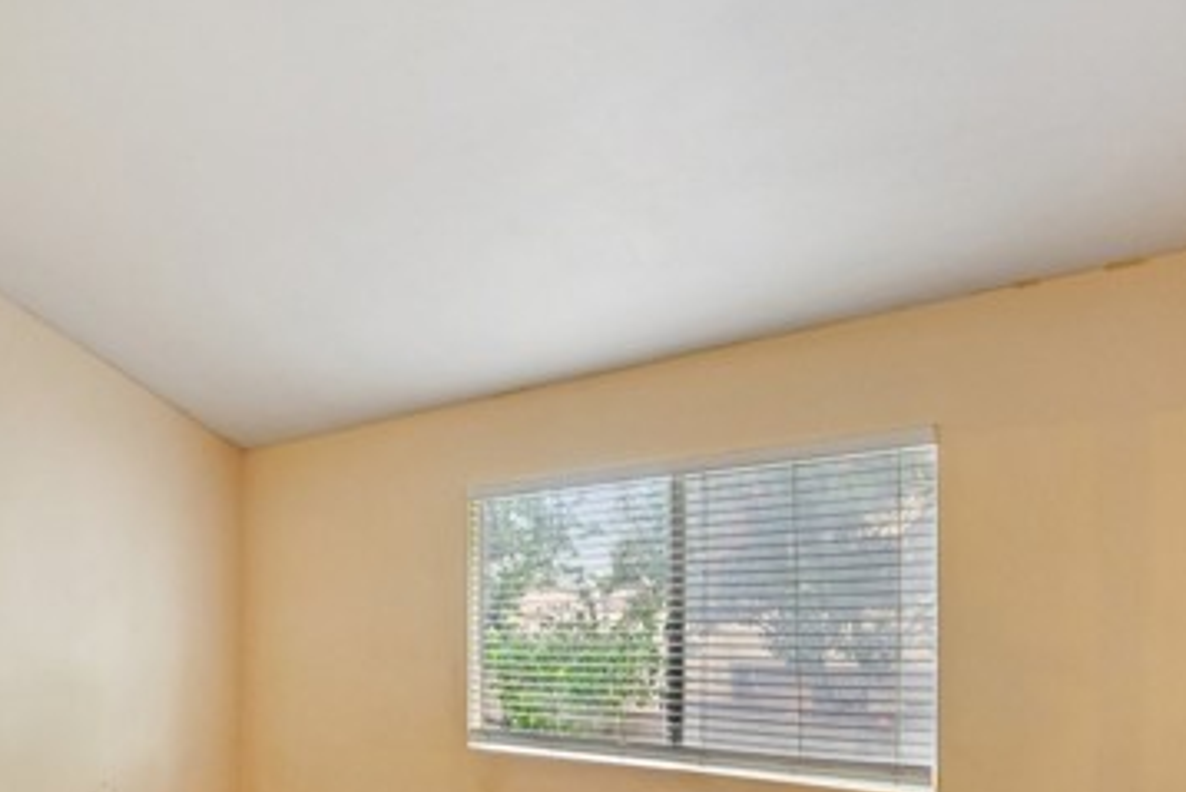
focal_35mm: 25
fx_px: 824
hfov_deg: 65.7
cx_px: 255
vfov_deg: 48.7
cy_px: 623
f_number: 8
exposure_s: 1/20
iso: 400
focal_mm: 14
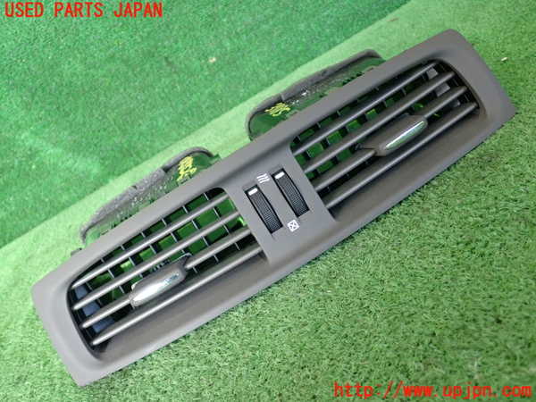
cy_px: 201
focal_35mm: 38
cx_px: 268
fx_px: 588
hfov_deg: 49.0
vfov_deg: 37.7
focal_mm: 6.83
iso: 640
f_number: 2.7
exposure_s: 1/125
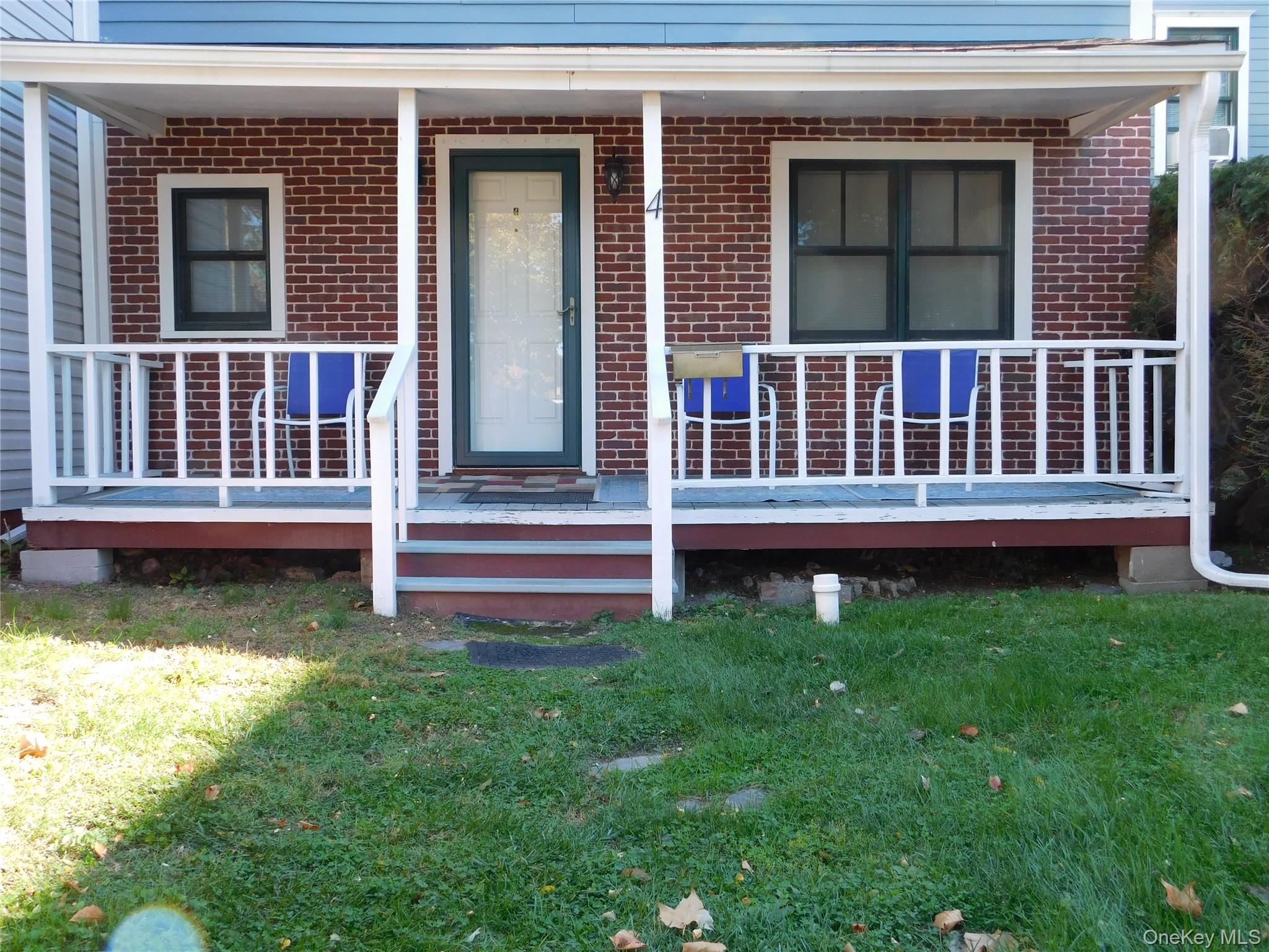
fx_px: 1100
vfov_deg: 46.8
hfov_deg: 60.0
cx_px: 634
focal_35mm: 30
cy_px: 476
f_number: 3.2
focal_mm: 5.3
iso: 125
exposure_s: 1/125
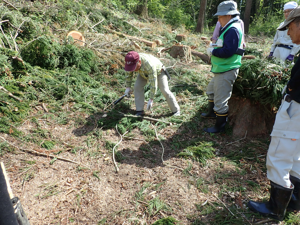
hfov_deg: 69.4
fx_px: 217
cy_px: 112
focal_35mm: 25
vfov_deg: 54.9
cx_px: 150
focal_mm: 4.5
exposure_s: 1/320
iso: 100
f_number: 2.8
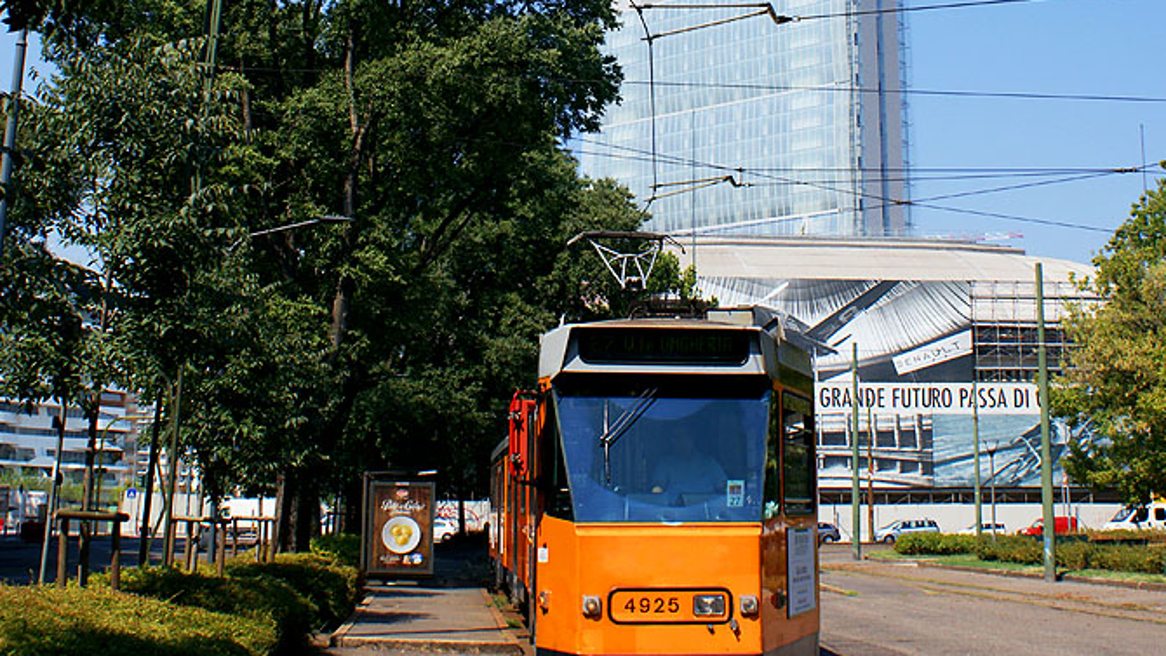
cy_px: 49
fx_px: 1484
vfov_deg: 24.1
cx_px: 588
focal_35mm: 48
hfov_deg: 42.9
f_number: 9
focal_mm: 20
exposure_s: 1/500
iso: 200
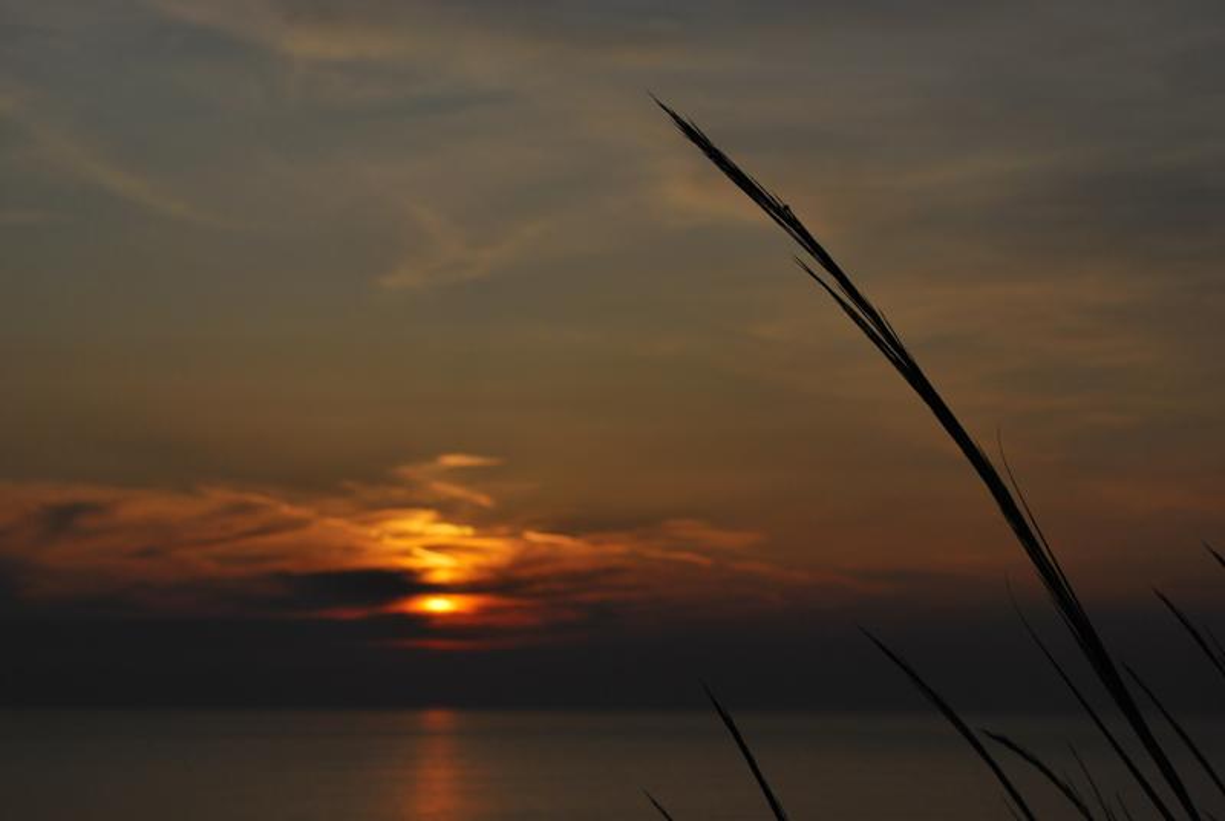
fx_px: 2811
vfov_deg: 16.6
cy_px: 410
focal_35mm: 82
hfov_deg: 24.6
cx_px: 612
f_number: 8
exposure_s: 1/1250
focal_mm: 55
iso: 100
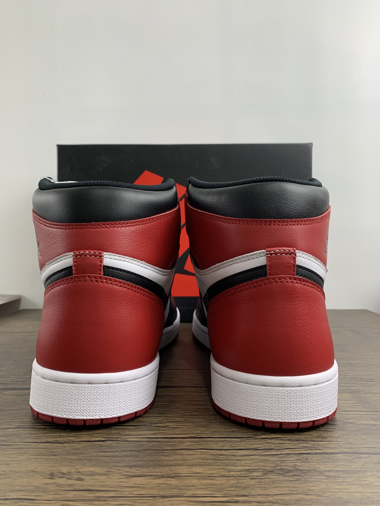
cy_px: 253
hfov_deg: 53.1
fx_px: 381
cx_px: 190
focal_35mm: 26
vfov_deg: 67.3
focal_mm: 4.25
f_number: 1.8
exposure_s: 1/121
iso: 80
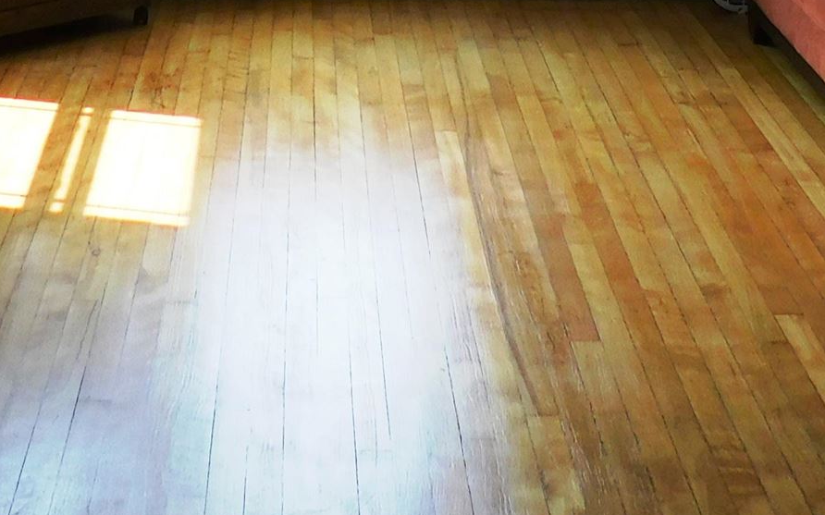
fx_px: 1888
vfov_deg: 13.3
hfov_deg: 24.6
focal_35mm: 84
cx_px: 397
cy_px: -537
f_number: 3
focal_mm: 4
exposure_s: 1/80
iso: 125
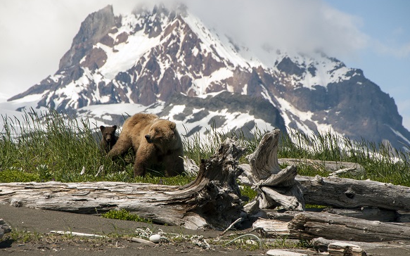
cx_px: 207
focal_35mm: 291
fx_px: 3245
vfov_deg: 4.5
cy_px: 130
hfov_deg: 7.2
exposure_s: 1/4000
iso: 640
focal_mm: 185
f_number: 8
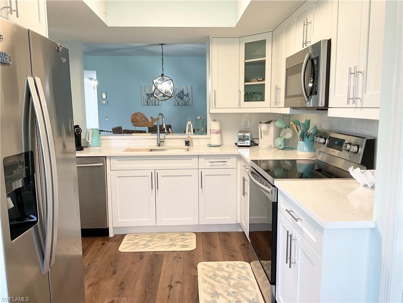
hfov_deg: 61.7
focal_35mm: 29
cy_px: 152
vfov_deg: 48.2
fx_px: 338
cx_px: 202
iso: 50
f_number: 1.8
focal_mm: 3
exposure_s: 1/60
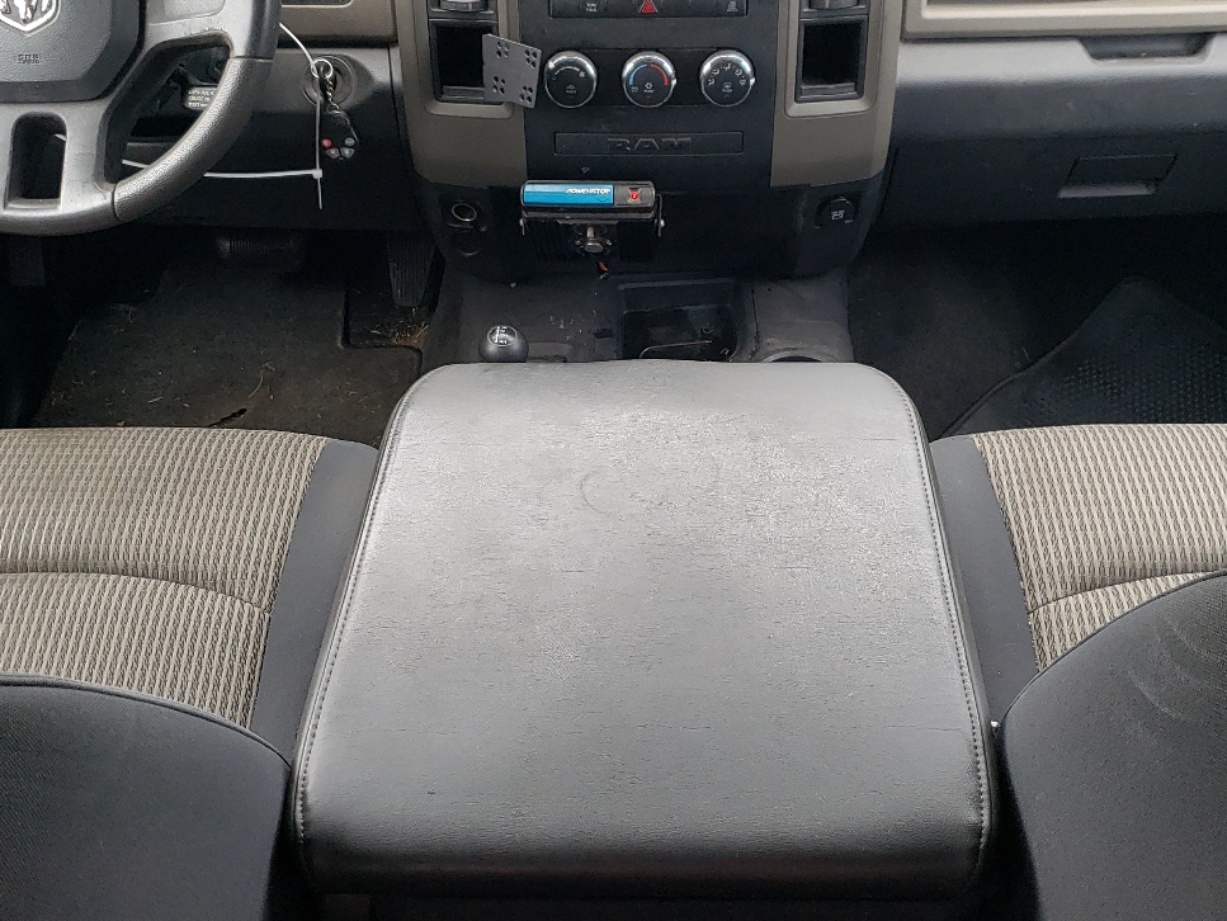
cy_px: 387
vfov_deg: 33.5
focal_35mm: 43
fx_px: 1525
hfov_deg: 43.8
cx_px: 675
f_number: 1.5
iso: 50
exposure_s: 1/125
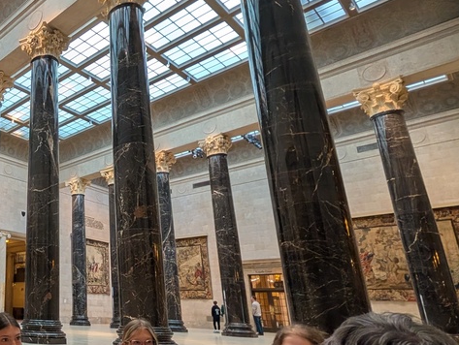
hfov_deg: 54.7
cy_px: 195
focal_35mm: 26
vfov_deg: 53.0
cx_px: 16
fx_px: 345
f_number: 1.7
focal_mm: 2.02
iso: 108
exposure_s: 1/40
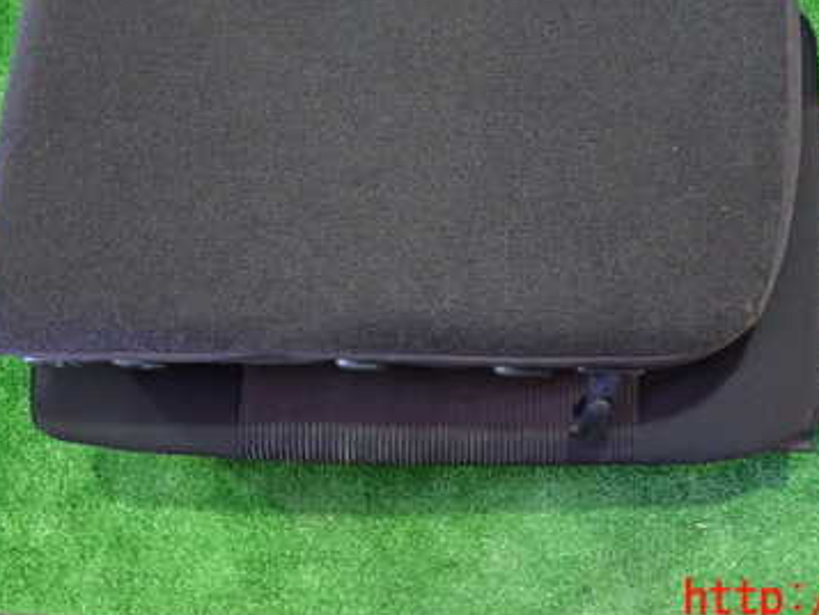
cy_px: 112
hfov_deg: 44.4
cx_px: 514
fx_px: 994
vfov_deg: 33.3
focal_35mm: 42
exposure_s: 1/25
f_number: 2
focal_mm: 4.5
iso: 800
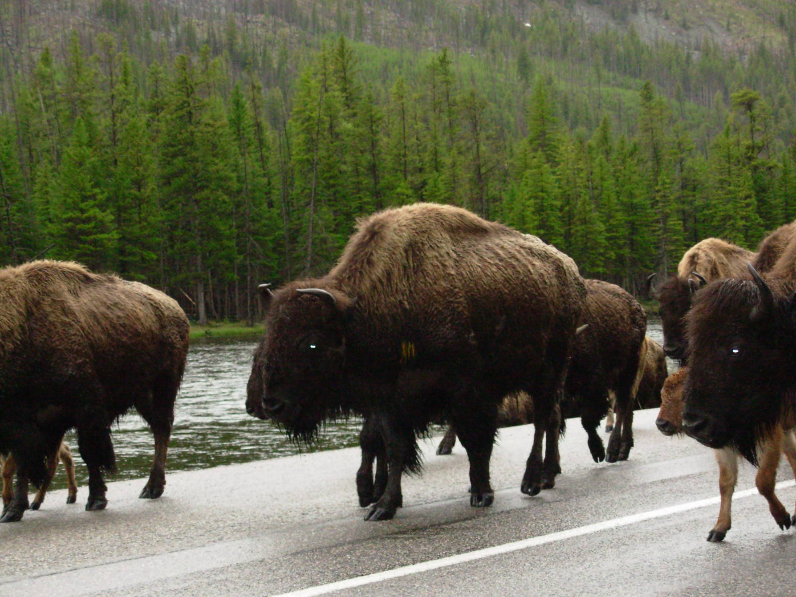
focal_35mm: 89
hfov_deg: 22.0
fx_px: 2047
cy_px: 298
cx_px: 398
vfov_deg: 16.6
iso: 200
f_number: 3.8
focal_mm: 14.7
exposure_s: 1/235
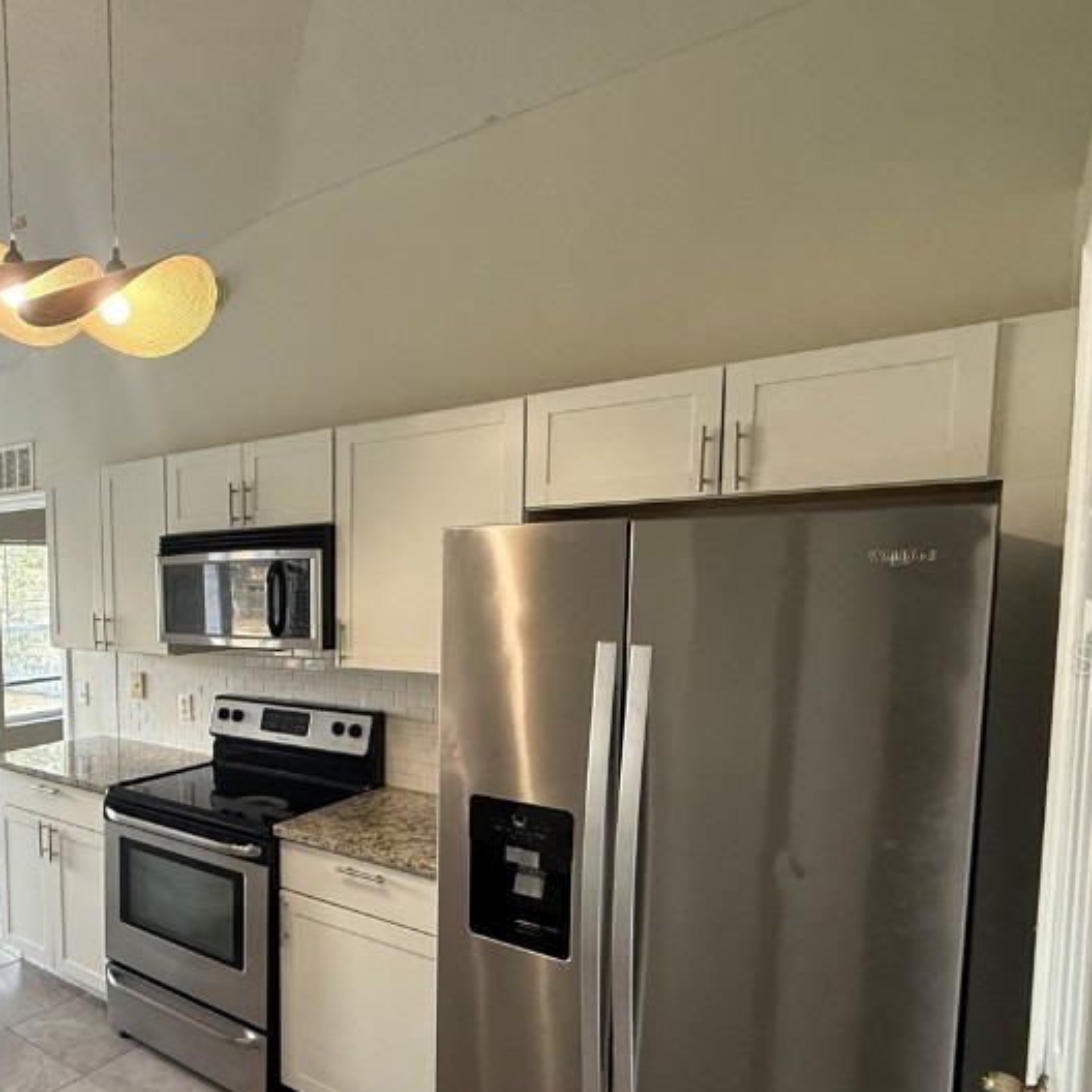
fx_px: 857
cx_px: 209
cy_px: 658
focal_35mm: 24
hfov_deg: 59.6
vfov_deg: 64.4
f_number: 2.2
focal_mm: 2.22
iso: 200
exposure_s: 1/60
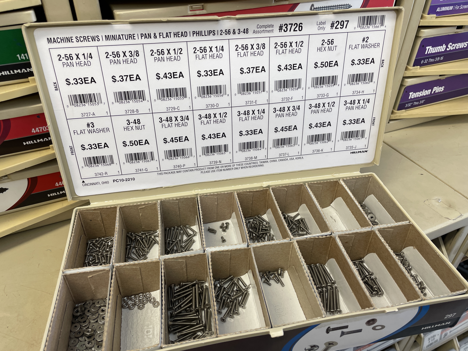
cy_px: 176
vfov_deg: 53.1
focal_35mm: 26
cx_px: 234
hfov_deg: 67.3
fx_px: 352
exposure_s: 1/65
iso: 40
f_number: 1.6
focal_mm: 4.2
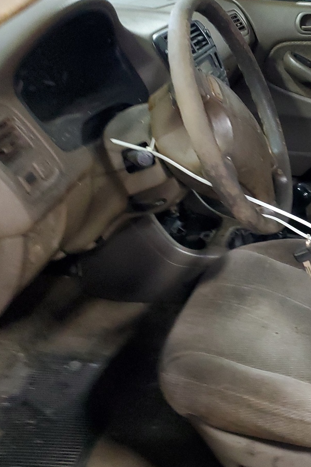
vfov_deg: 41.0
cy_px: 198
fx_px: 622
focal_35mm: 48
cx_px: 351
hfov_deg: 25.8
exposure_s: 1/15
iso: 364
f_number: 1.5
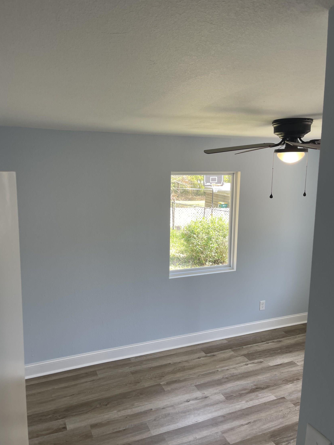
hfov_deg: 51.3
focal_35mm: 27
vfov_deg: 65.3
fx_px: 347
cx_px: 162
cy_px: 223
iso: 50
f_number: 1.6
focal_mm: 5.1
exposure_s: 1/120
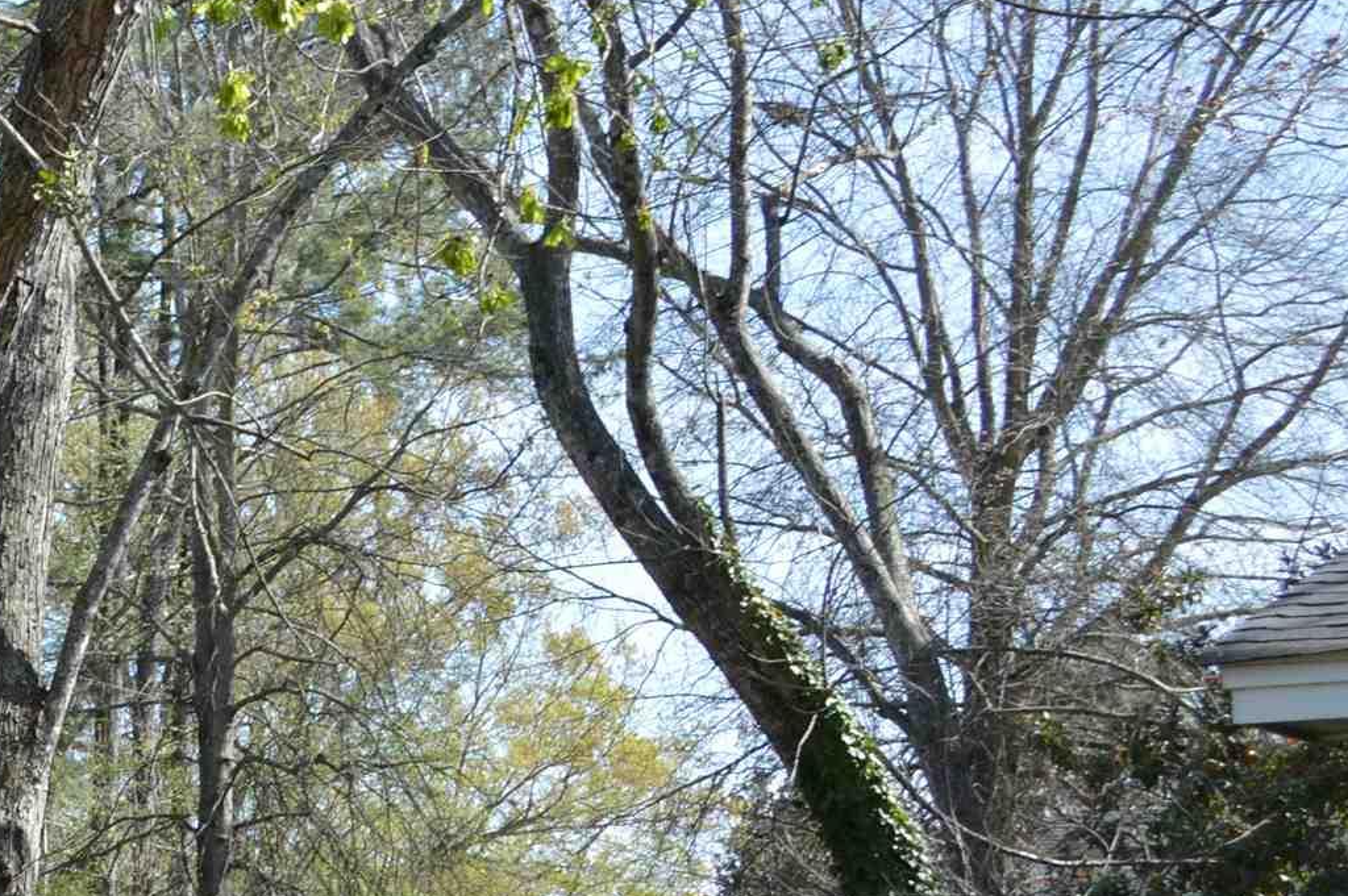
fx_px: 4041
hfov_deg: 17.4
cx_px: -545
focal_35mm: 108
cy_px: 530
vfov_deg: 12.7
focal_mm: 24
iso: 100
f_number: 6.3
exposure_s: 1/160
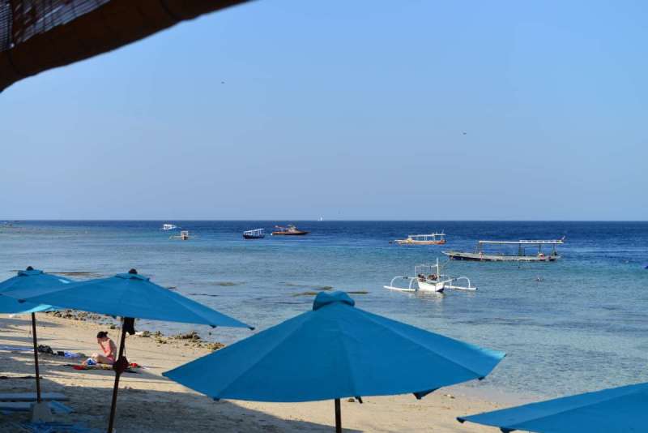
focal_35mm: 70
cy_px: 216
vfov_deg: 19.5
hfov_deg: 28.8
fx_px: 1260
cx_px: 324
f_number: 5.6
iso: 100
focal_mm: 70
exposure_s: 1/500
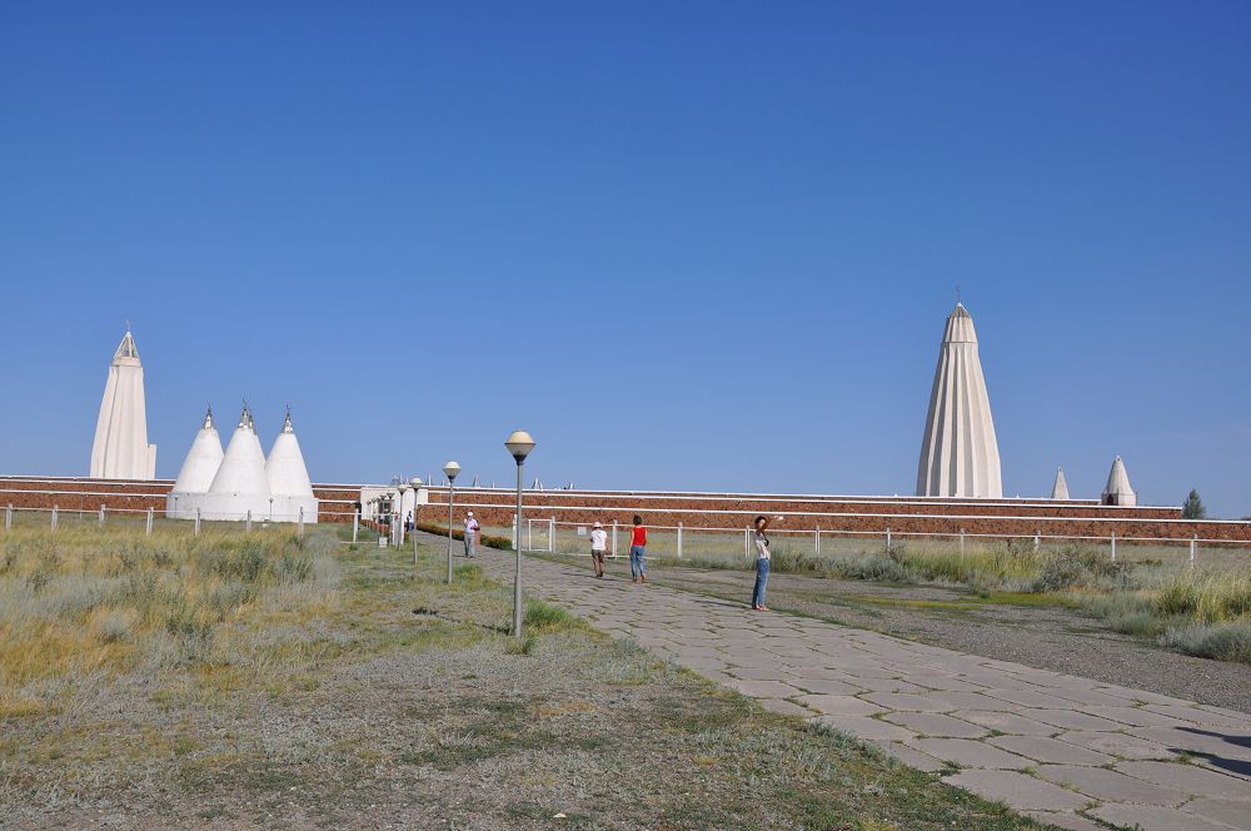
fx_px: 937
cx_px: 626
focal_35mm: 27
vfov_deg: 47.8
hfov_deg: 67.4
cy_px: 416
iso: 200
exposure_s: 1/500
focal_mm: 18
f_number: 11
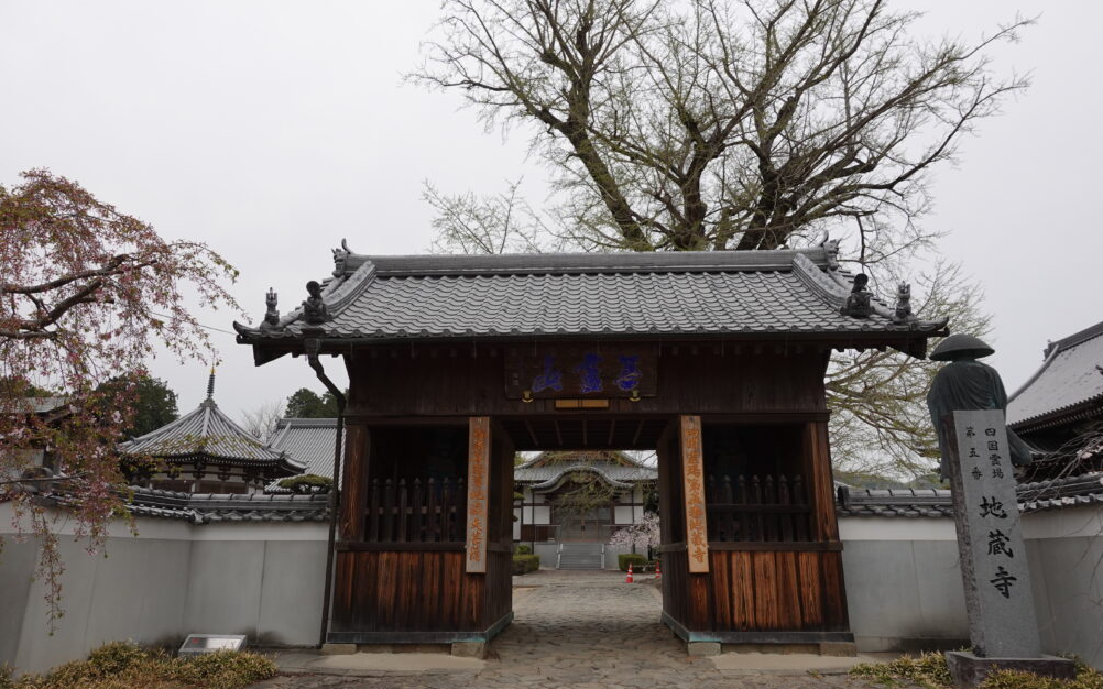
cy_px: 338
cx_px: 545
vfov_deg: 49.3
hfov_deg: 72.6
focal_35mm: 25
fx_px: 751
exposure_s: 1/400
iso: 125
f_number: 4
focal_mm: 8.8
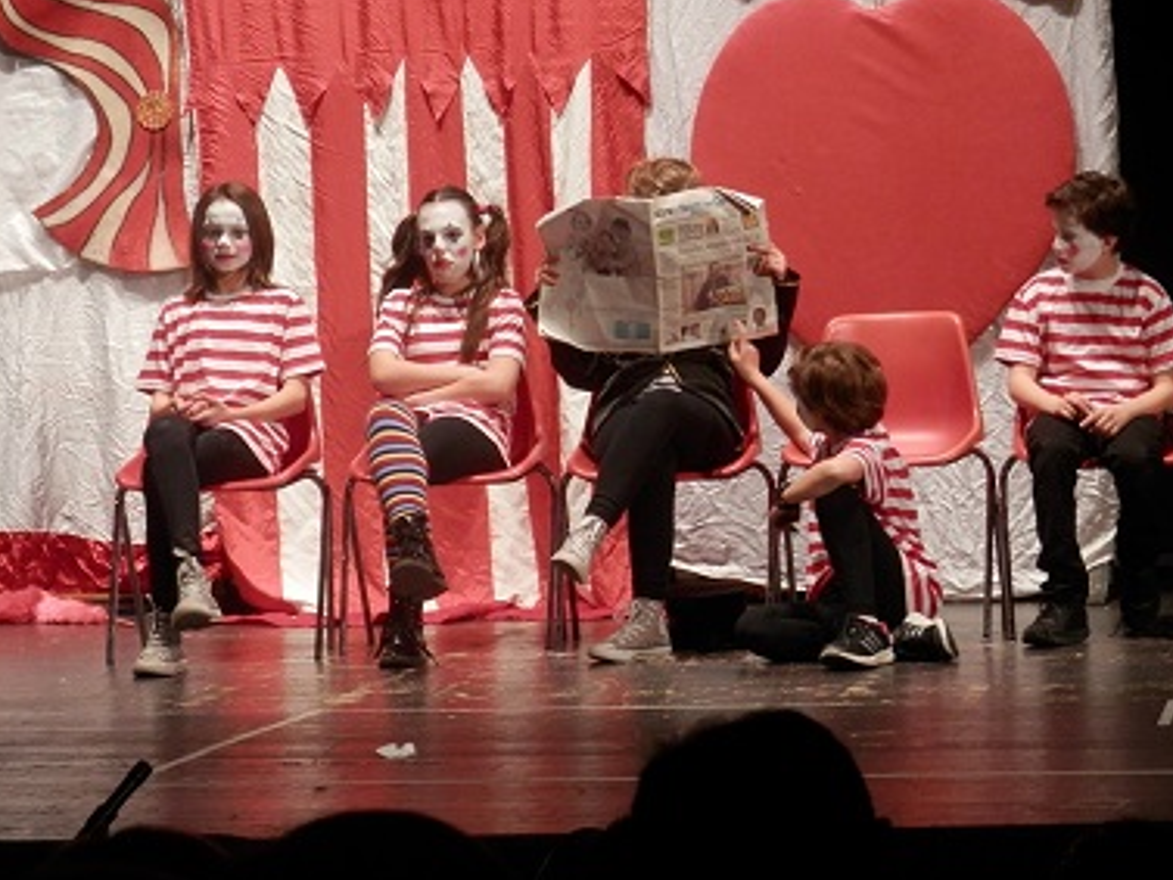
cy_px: 442
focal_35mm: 123
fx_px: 4169
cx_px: 557
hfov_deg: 16.0
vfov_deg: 12.1
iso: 250
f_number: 5.2
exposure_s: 1/15
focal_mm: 20.9
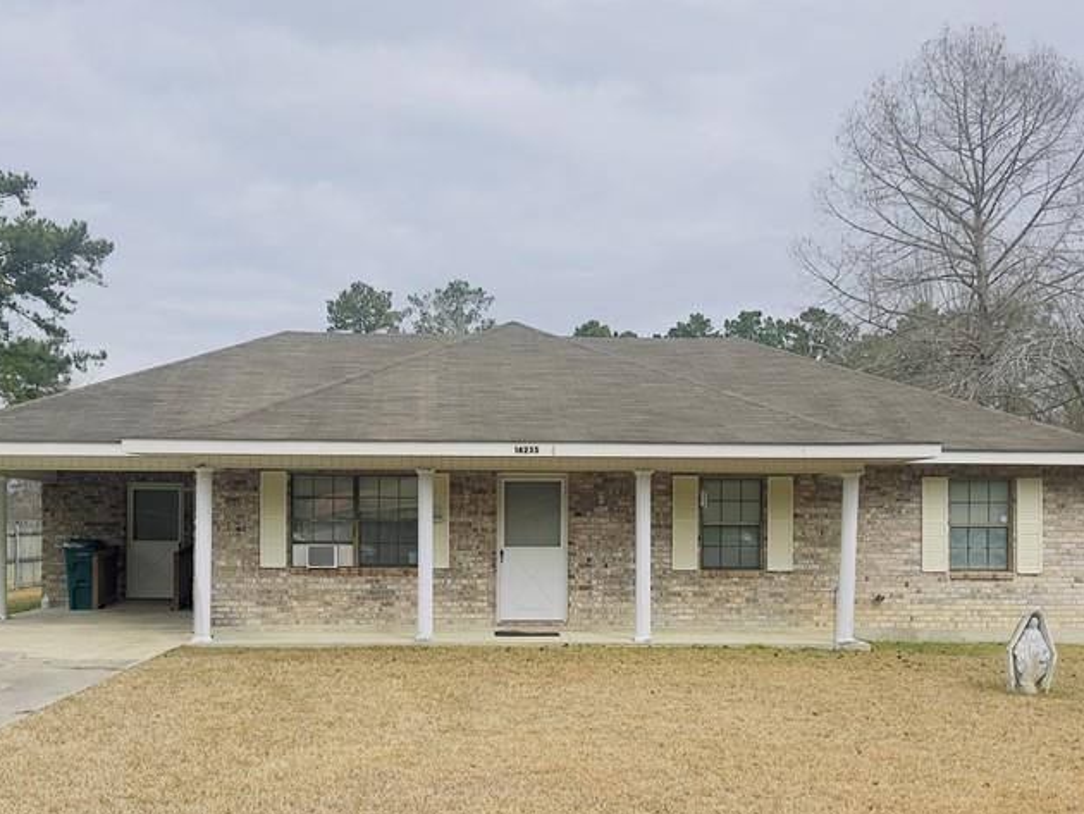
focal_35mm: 39
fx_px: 1222
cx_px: 511
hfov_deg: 47.8
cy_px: 521
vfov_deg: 36.6
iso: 80
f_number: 1.78
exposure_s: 1/5848
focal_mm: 6.86
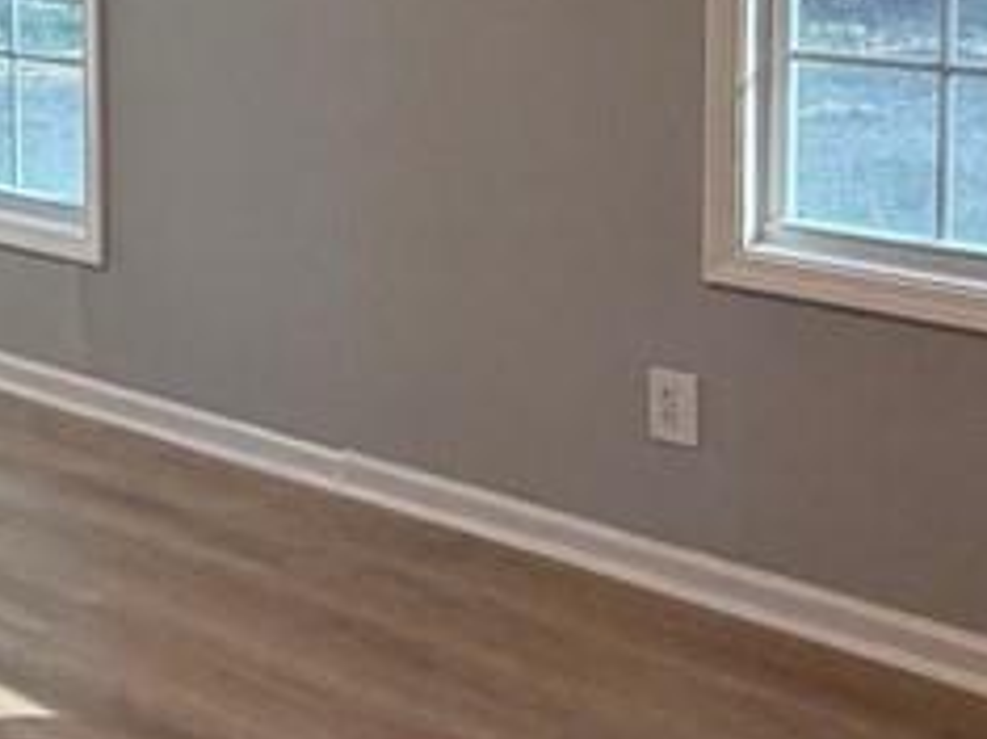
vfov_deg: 22.5
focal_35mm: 61
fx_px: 1738
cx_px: 59
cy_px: -97
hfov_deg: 30.0
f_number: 2.2
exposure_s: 1/120
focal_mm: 2.22
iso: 200
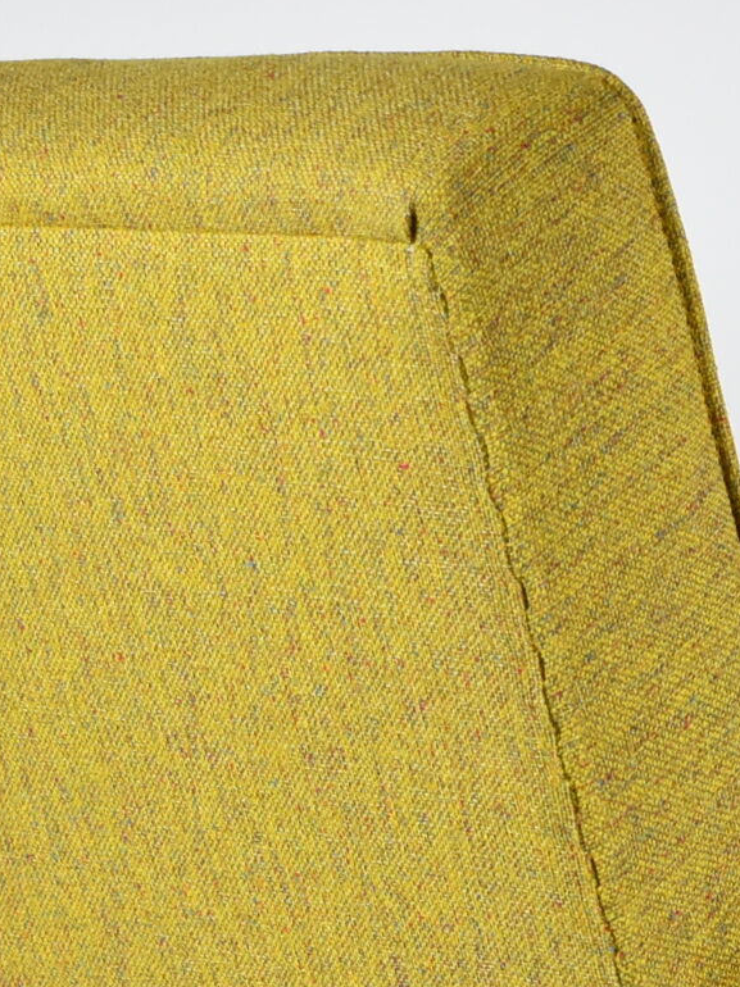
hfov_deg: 8.5
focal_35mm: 174
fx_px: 4959
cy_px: 1172
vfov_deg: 11.2
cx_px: 757
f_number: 4.2
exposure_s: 1/125
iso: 900
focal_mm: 31
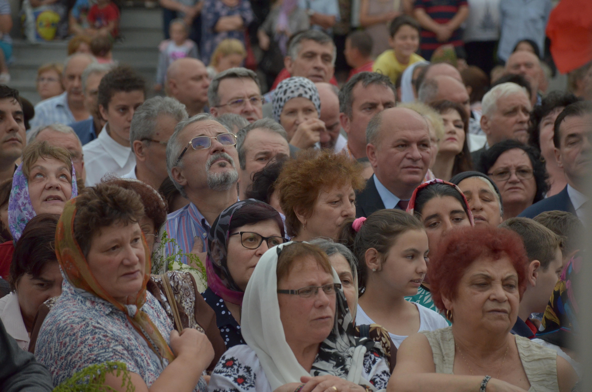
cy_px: 196
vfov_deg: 6.5
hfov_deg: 9.8
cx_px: 296
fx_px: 3446
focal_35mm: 210
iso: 1250
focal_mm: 140
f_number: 5.6
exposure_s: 1/640
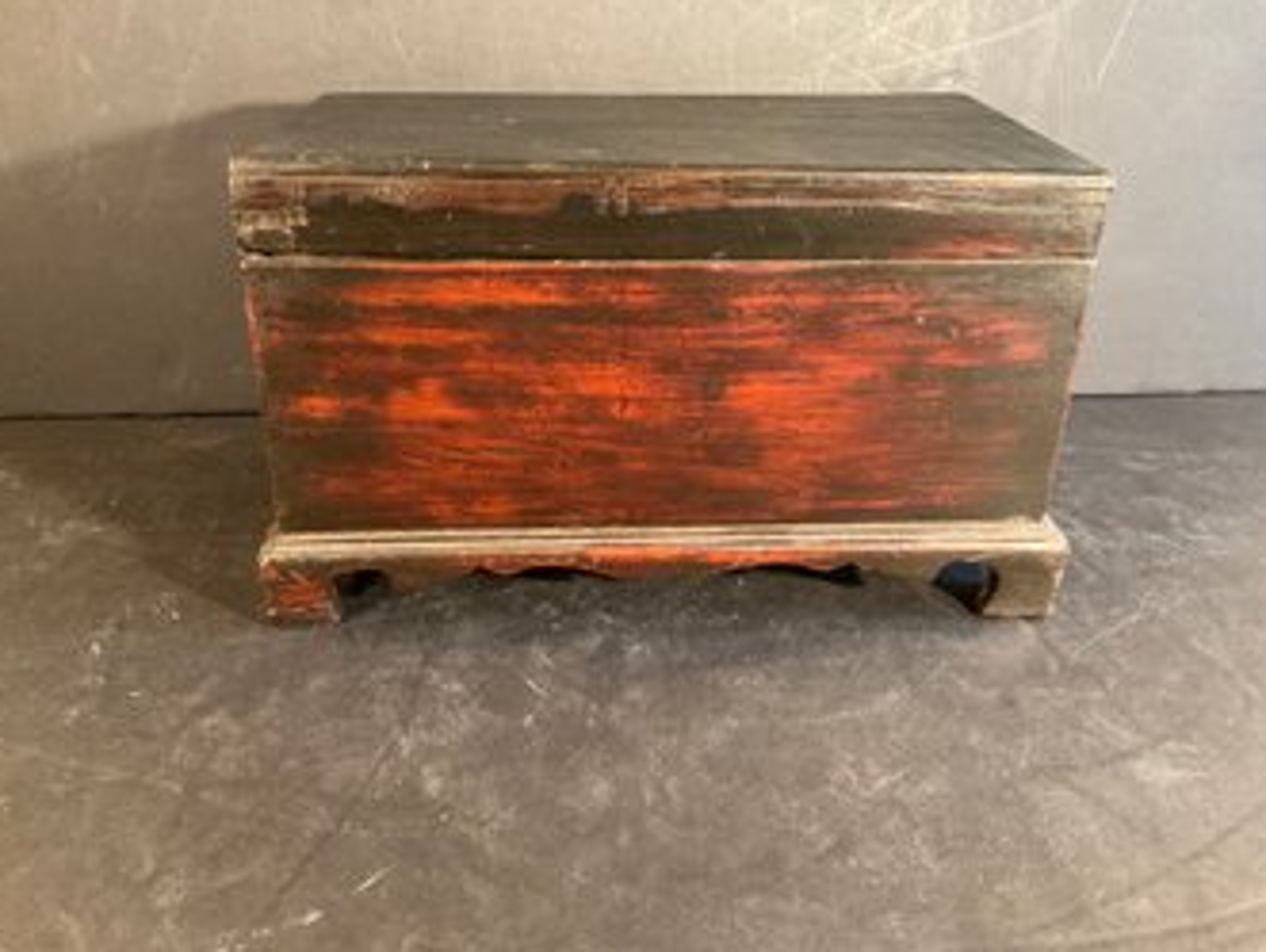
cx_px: 629
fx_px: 1098
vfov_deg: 46.9
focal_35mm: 30
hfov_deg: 59.9
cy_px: 472
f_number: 1.8
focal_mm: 3
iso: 250
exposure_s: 1/30
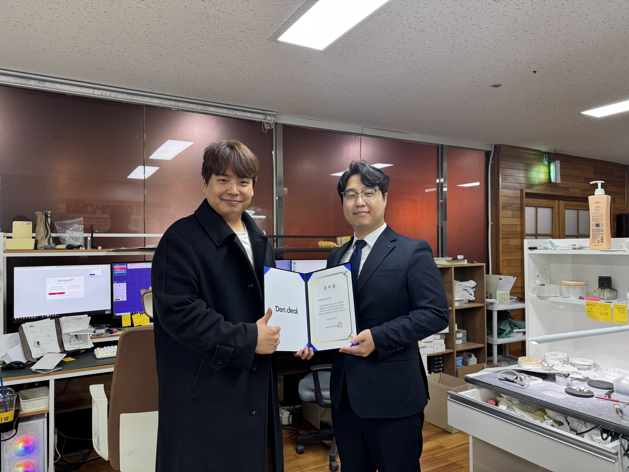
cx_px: 314
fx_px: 436
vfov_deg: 56.8
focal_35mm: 24
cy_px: 236
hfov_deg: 71.6
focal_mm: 6.76
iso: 125
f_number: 1.78
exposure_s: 1/60
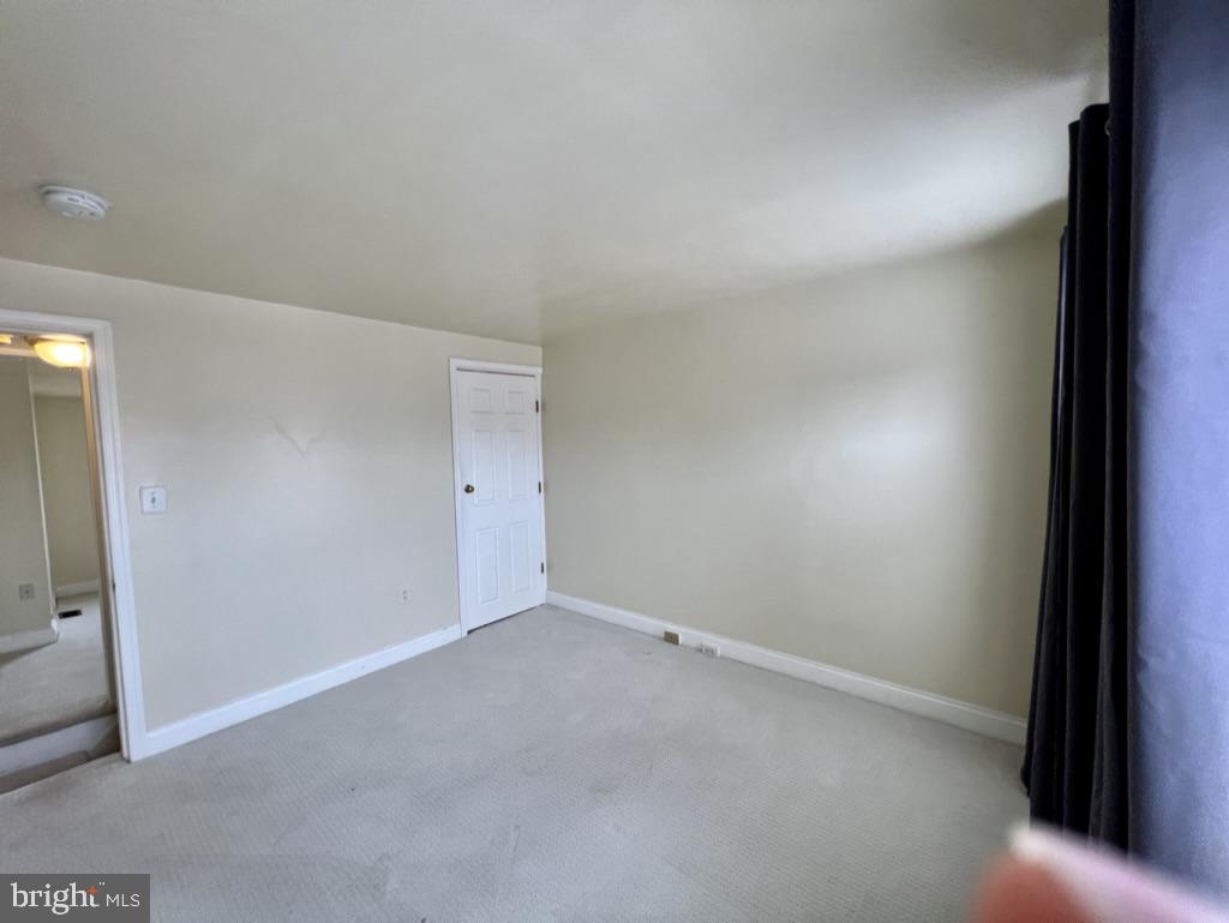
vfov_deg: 90.0
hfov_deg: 106.2
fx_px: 462
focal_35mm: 13
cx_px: 614
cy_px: 462
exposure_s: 1/120
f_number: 1.8
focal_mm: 1.57
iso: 80
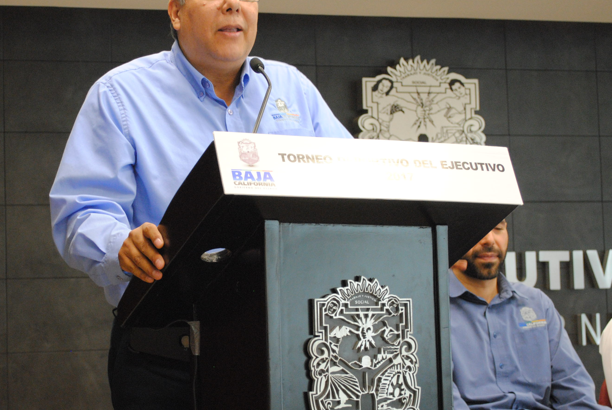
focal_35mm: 79
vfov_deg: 17.3
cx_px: 226
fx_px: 1345
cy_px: 205
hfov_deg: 25.6
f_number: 5
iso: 800
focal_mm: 36
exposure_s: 1/30
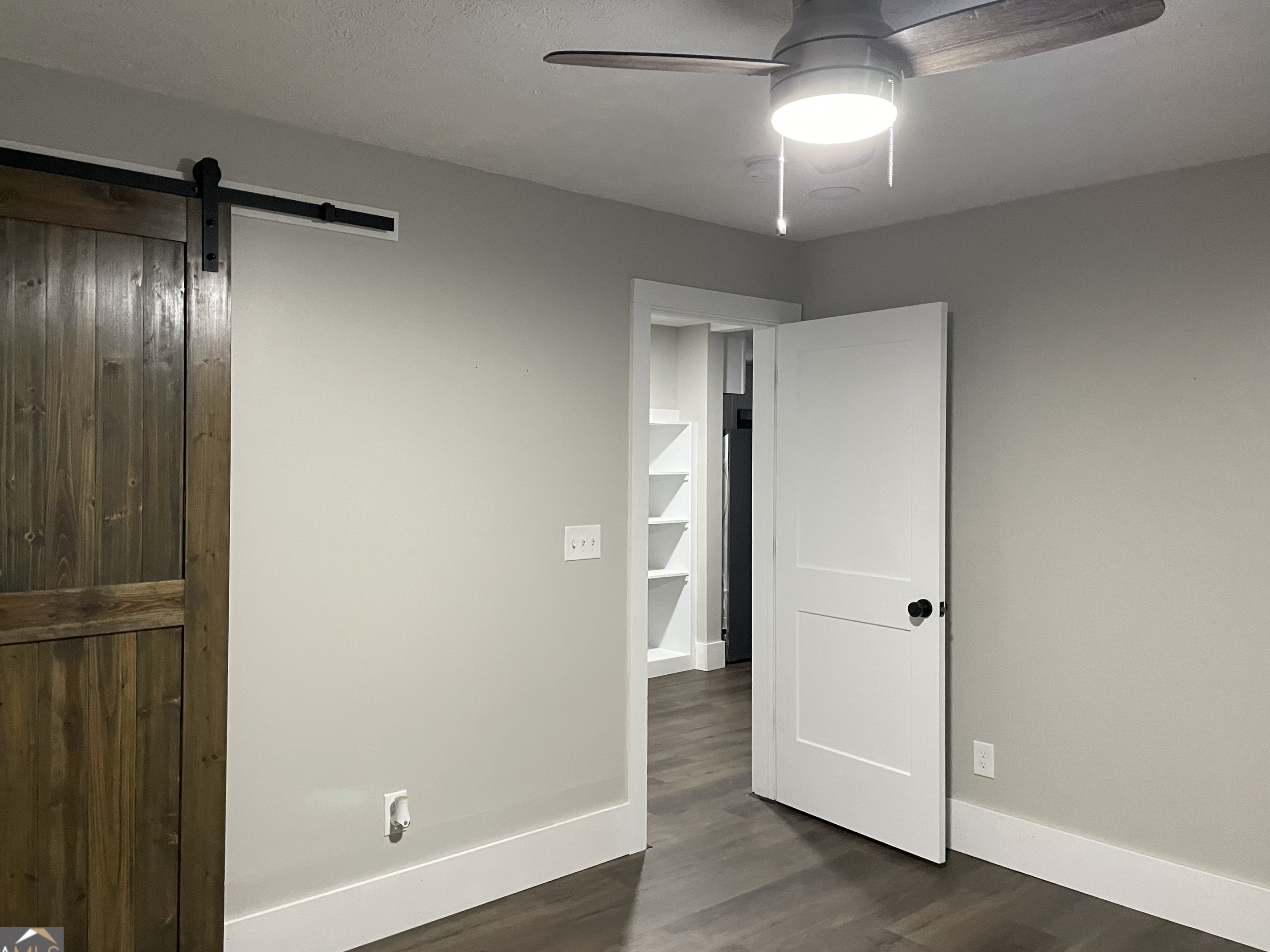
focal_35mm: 28
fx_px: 1027
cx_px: 594
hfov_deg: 63.4
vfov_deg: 49.7
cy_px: 466
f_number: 1.6
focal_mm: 4.2
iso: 400
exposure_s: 1/60
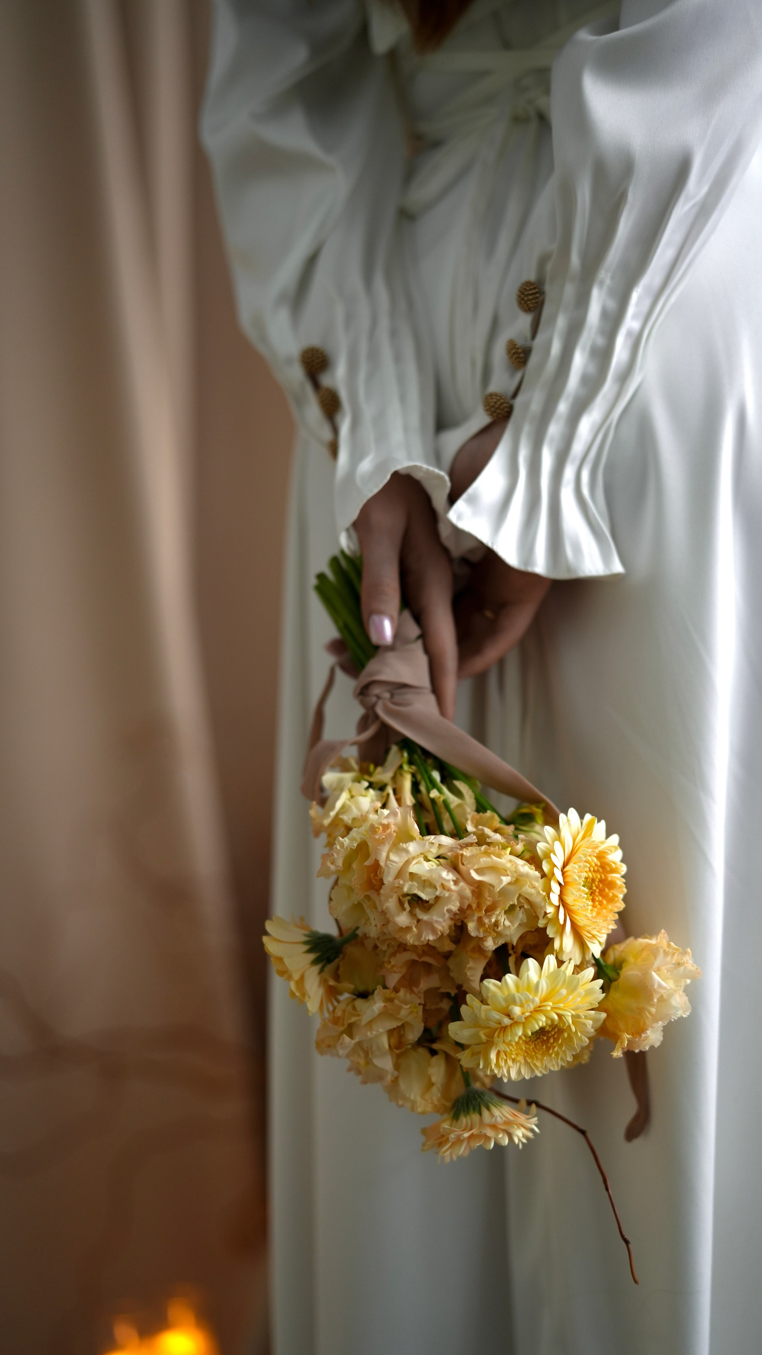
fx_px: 1904
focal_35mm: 53
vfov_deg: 39.2
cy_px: 683
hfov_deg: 22.6
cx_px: 454
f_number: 1.4
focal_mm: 50
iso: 500
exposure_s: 1/200
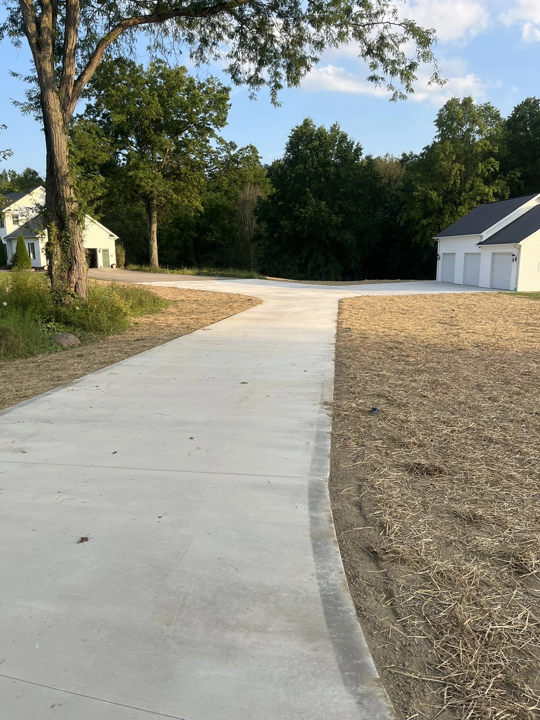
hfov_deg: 53.1
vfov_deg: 67.3
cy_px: 360
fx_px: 541
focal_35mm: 26
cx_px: 270
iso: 50
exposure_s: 1/1075
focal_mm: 5.1
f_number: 1.6
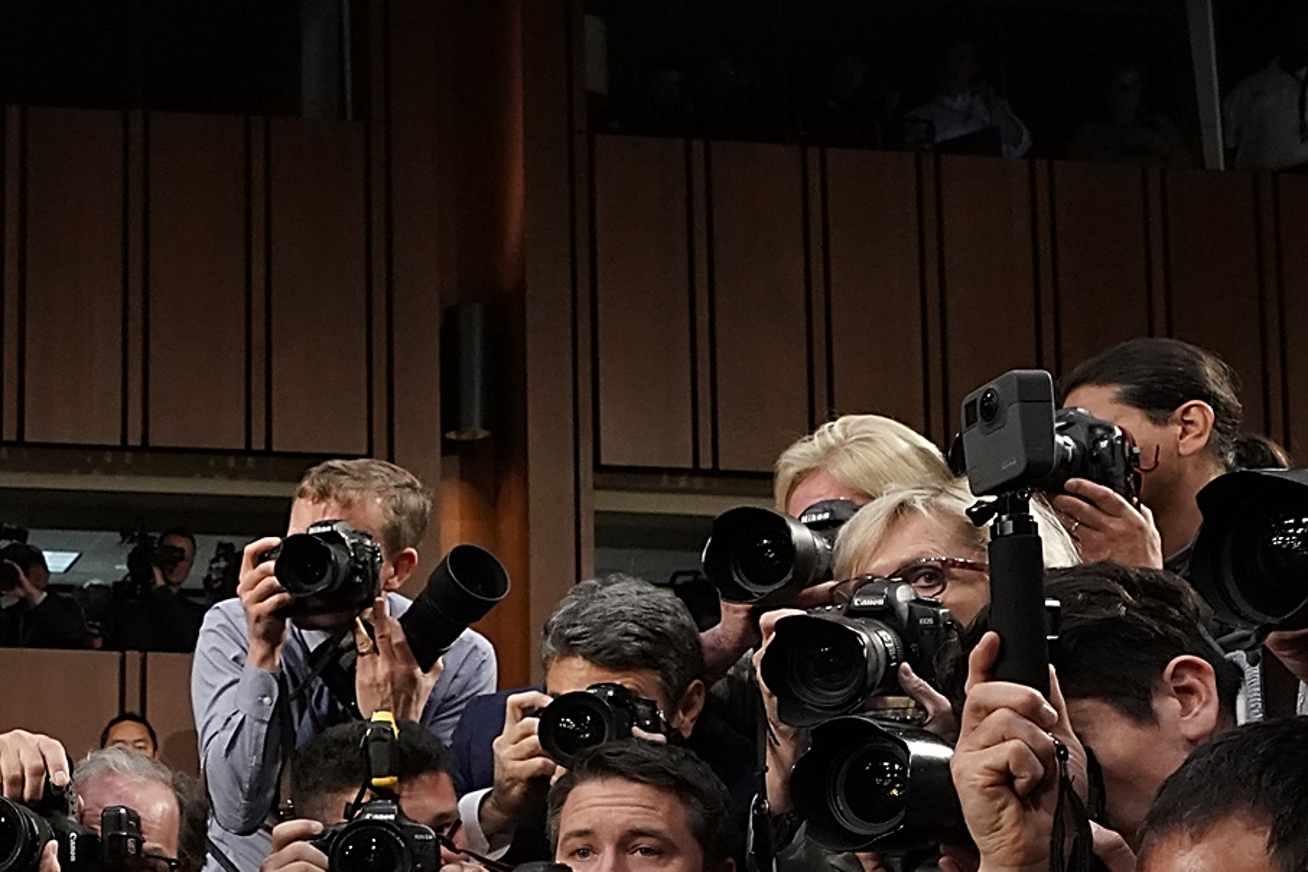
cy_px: 845
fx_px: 1926
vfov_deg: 24.5
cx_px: -214
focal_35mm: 53
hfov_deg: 32.0
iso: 3200
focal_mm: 16
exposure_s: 1/250
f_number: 5
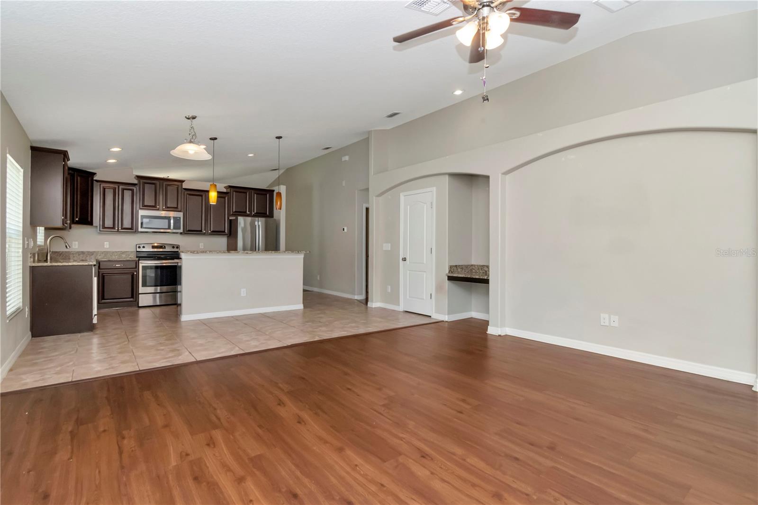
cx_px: 379
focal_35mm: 16
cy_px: 252
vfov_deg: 72.0
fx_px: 347
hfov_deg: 95.0
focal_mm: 11
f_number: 10
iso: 1000
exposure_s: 1/80
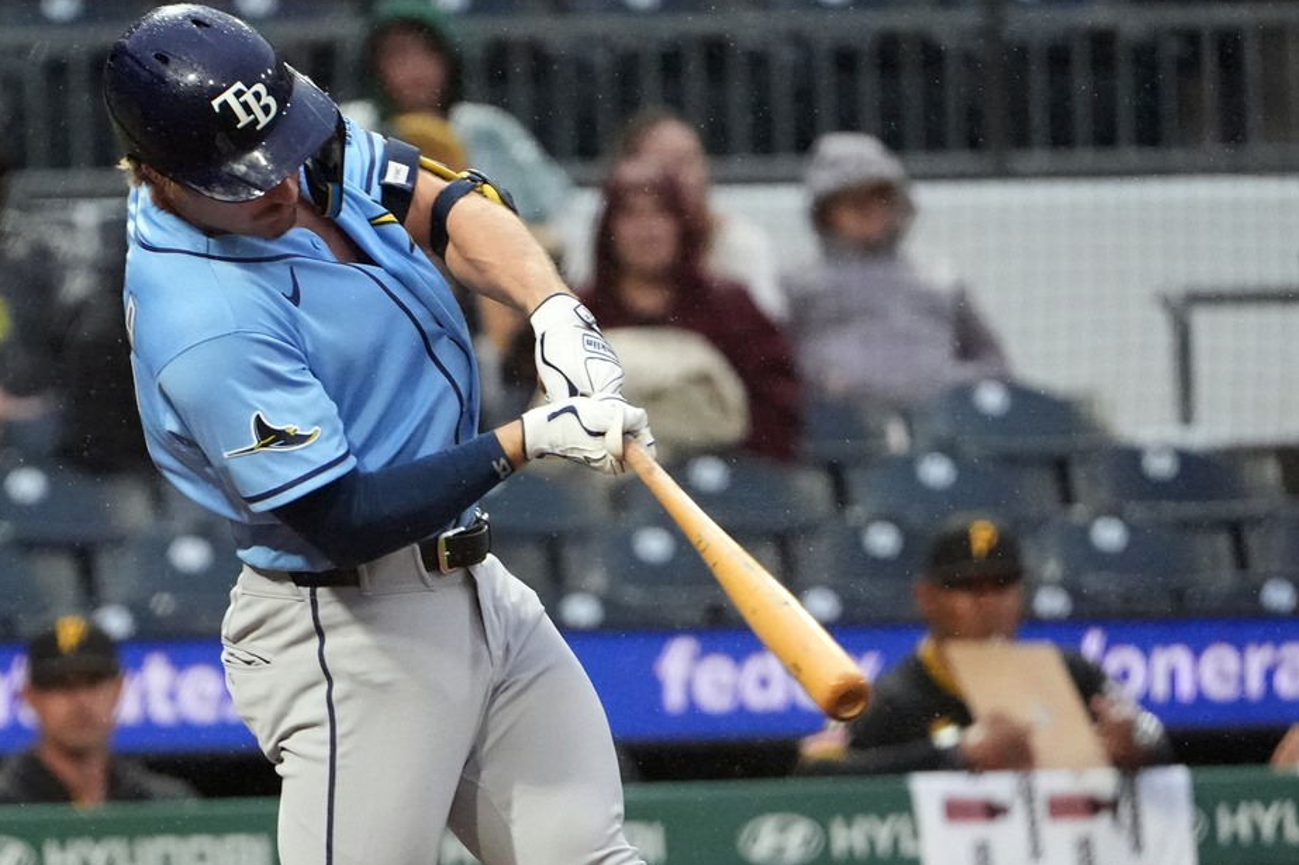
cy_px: 451
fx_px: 15404
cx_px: 715
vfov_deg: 3.2
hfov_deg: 4.8
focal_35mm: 427
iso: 10000
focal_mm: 385
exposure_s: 1/2000
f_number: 5.6
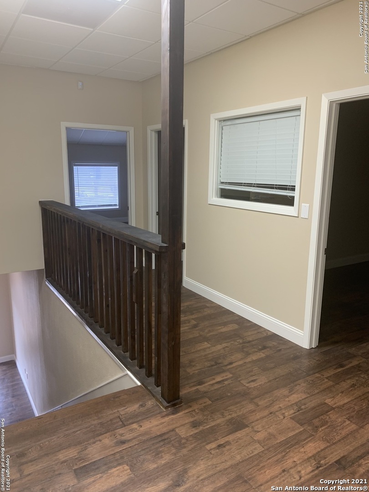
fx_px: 370
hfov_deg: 53.1
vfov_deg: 67.3
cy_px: 246
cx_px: 184
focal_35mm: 26
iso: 100
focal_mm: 4.25
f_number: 1.8
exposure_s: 1/41
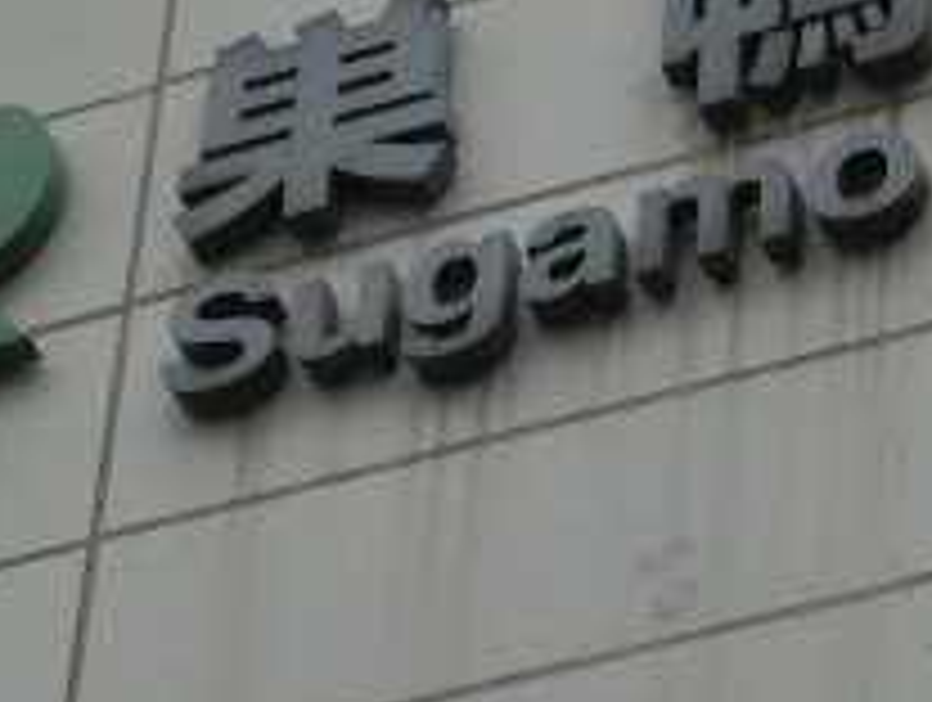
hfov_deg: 6.9
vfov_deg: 5.2
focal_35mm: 287
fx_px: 7741
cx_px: 554
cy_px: 176
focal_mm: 16.5
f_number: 5.6
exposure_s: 1/125
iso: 80
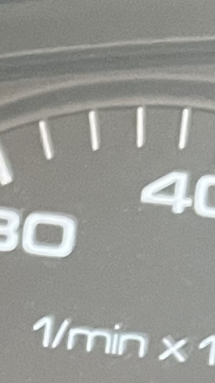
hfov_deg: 5.7
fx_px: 1998
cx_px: -439
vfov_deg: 10.1
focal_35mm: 197
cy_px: 771
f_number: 1.6
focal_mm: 5.1
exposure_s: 1/51
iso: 500
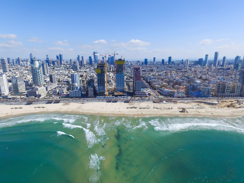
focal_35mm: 20
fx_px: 141
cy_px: 92
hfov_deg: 81.7
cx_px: 122
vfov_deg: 66.0
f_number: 2.8
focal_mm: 3.61
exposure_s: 1/1900
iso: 100
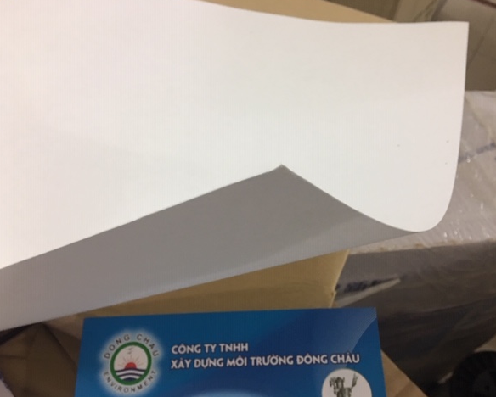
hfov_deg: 57.1
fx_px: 455
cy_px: 198
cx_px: 262
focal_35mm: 31
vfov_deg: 47.2
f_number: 2.2
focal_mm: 4.15
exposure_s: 1/10
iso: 100
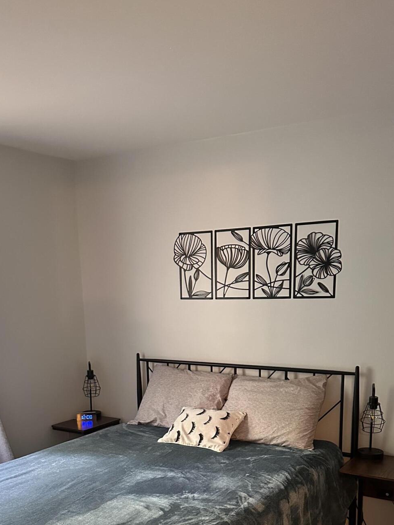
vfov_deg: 48.1
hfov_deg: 38.6
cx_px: 212
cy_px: 398
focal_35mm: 37
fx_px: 561
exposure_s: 1/40
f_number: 1.78
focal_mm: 6.86
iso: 800
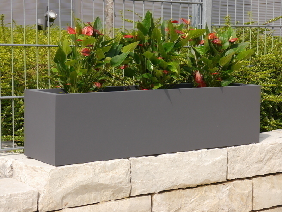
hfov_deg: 23.3
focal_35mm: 84
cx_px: 141
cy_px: 106
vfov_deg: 17.6
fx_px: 684
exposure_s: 1/250
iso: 160
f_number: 8
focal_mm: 42
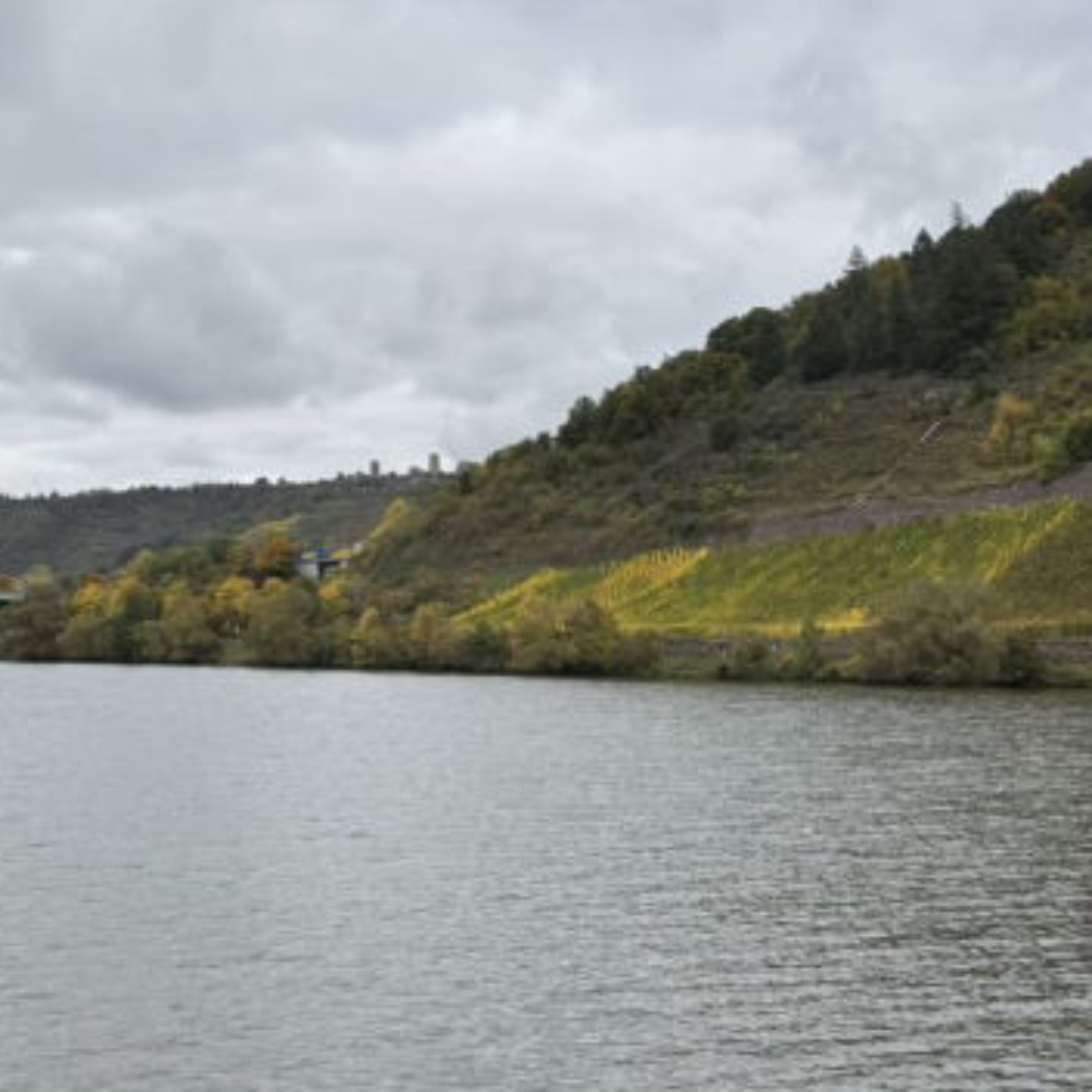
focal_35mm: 52
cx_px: 211
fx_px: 1856
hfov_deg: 31.9
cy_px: 489
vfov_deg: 32.8
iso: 50
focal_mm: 5.96
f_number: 1.6
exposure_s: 1/2513
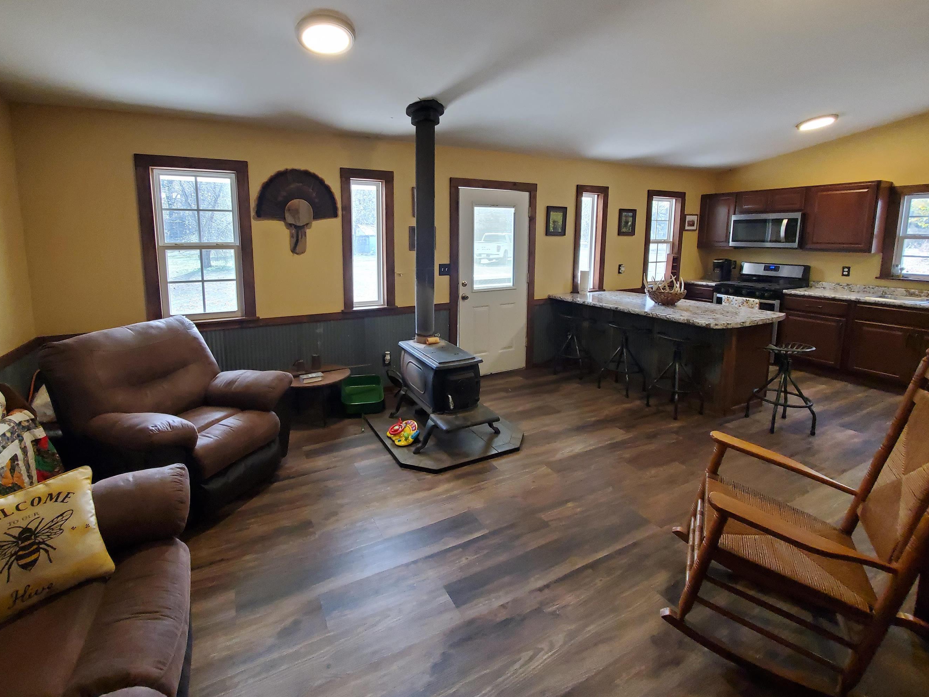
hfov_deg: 98.0
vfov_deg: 81.2
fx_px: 403
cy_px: 295
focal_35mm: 15
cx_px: 431
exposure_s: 1/60
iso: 400
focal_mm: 1.8
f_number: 2.2
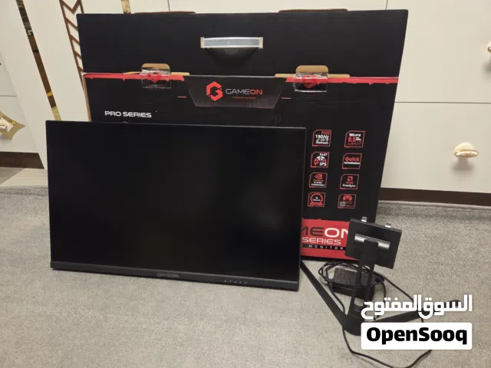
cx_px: 246
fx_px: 326
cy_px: 184
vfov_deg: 58.9
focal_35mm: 23
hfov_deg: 73.9
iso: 800
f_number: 1.8
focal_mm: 5.4
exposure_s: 1/100
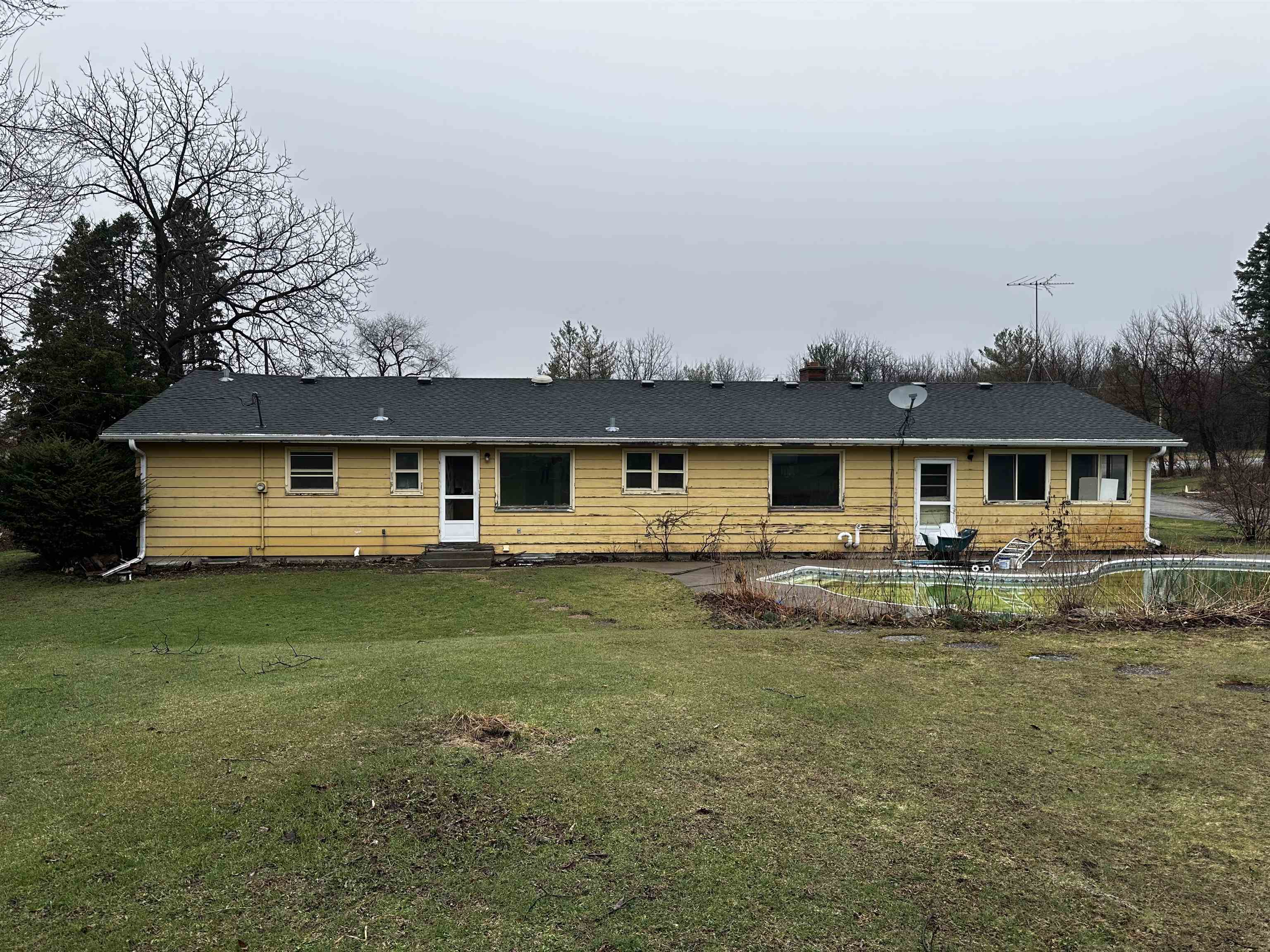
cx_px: 635
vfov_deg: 56.8
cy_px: 476
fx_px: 881
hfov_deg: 71.6
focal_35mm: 24
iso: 80
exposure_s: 1/464
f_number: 1.78
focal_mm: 6.86
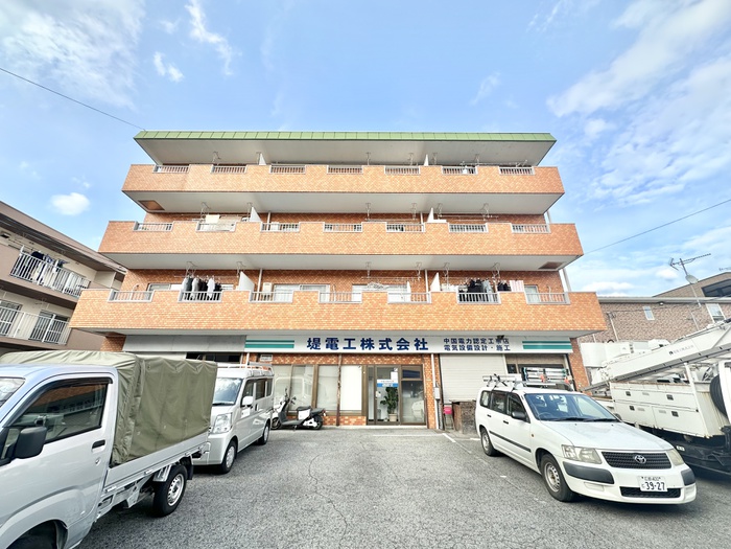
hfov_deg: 102.1
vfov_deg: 85.7
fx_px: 296
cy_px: 274
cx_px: 366
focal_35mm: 14
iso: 40
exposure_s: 1/498
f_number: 2.2
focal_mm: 2.22
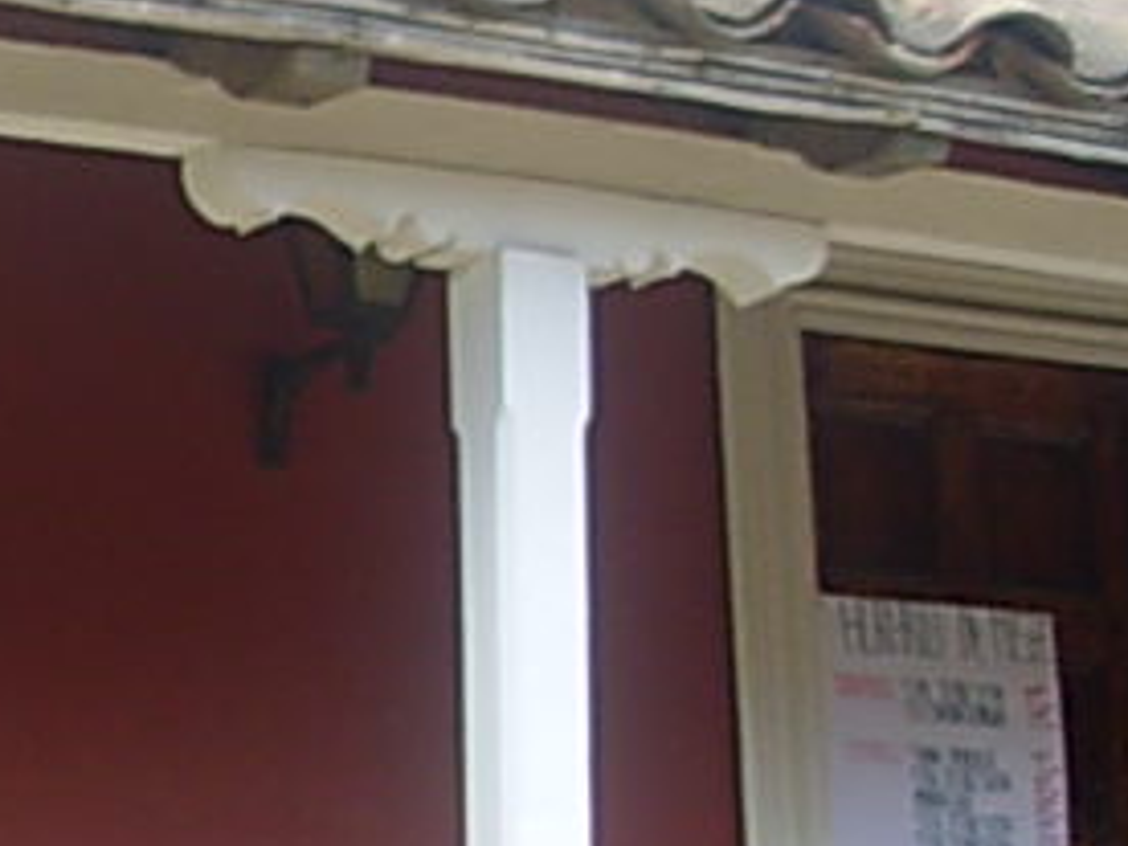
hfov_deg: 13.3
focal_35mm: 141
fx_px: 4595
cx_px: -474
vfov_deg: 10.4
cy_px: 830
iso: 50
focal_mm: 6.3
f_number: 2.9
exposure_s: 1/443
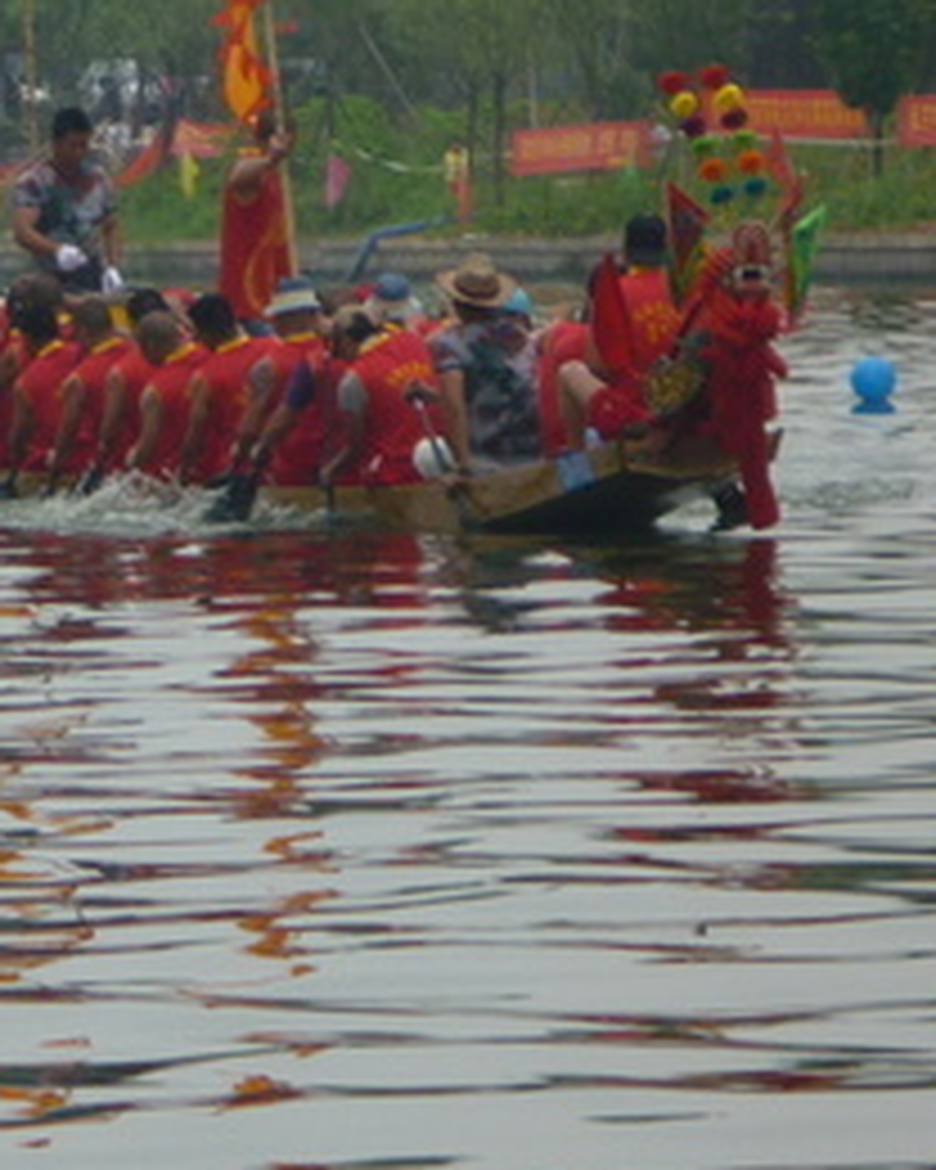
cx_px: 94
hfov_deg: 3.8
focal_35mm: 409
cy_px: 362
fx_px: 14163
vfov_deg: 4.7
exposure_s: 1/125
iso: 100
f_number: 5.9
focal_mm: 26
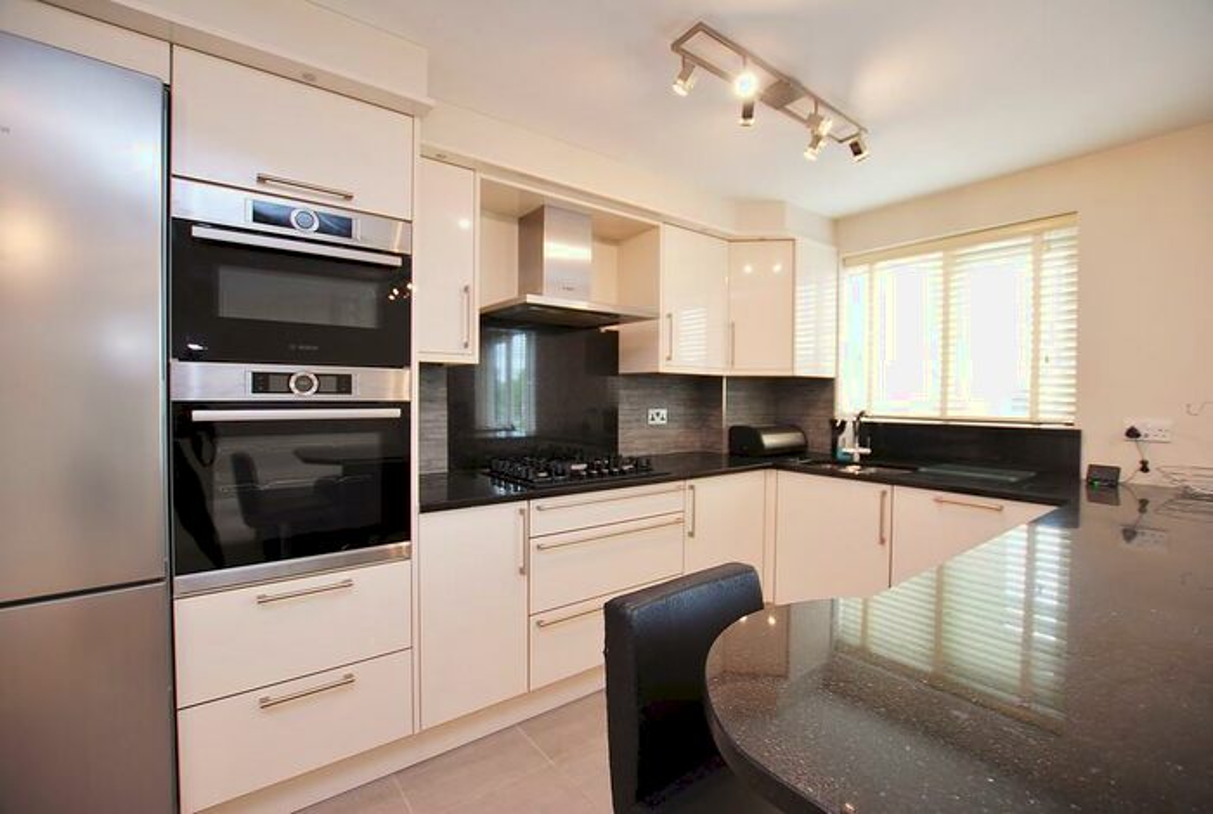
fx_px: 506
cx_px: 606
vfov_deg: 77.6
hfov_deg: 100.3
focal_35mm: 15
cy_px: 407
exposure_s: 1/15
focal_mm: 10
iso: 100
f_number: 3.5
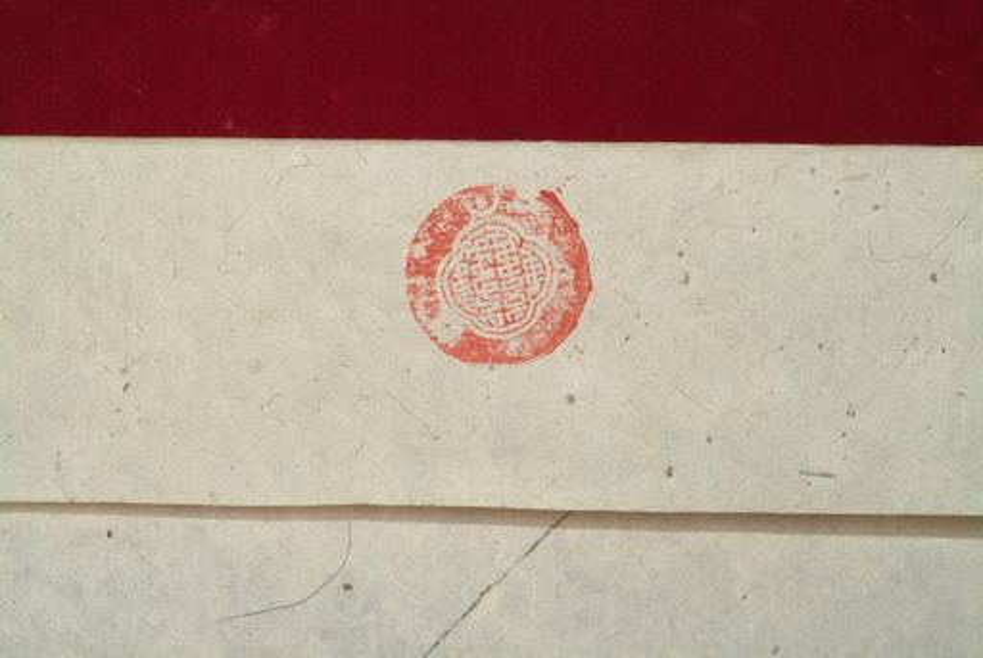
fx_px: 2420
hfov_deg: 23.0
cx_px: 492
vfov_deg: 15.5
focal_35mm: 88
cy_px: 329
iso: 160
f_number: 13
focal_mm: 59
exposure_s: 1/20
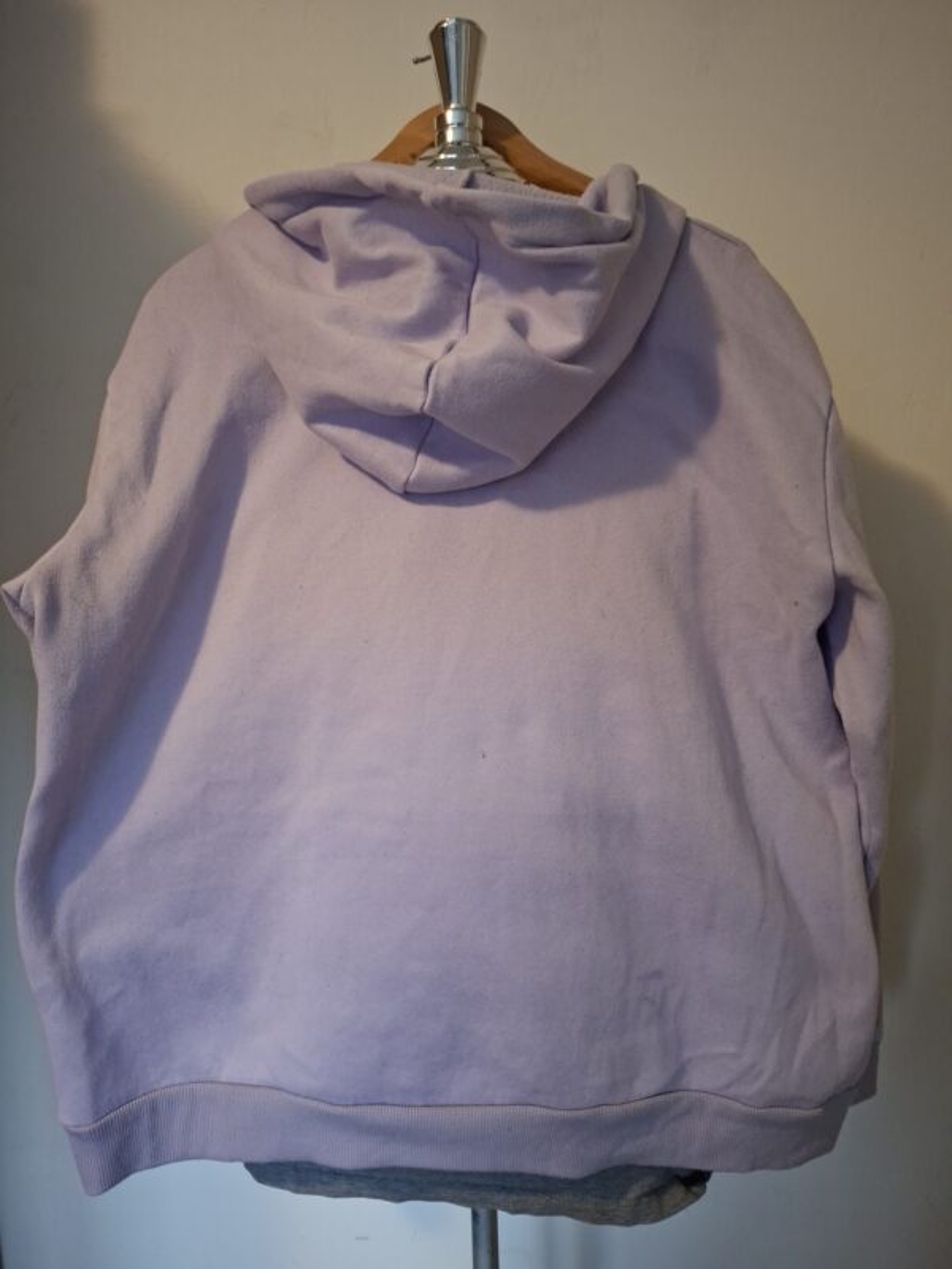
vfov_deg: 73.9
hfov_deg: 58.9
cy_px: 634
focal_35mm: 23
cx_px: 476
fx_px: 843
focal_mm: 5.54
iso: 500
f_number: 1.8
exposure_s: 1/25
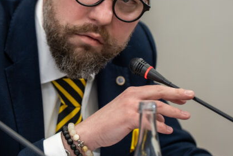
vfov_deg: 4.9
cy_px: 42
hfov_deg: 7.3
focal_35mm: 280
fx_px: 1814
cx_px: 61
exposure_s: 1/250
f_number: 3.5
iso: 800
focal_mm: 151
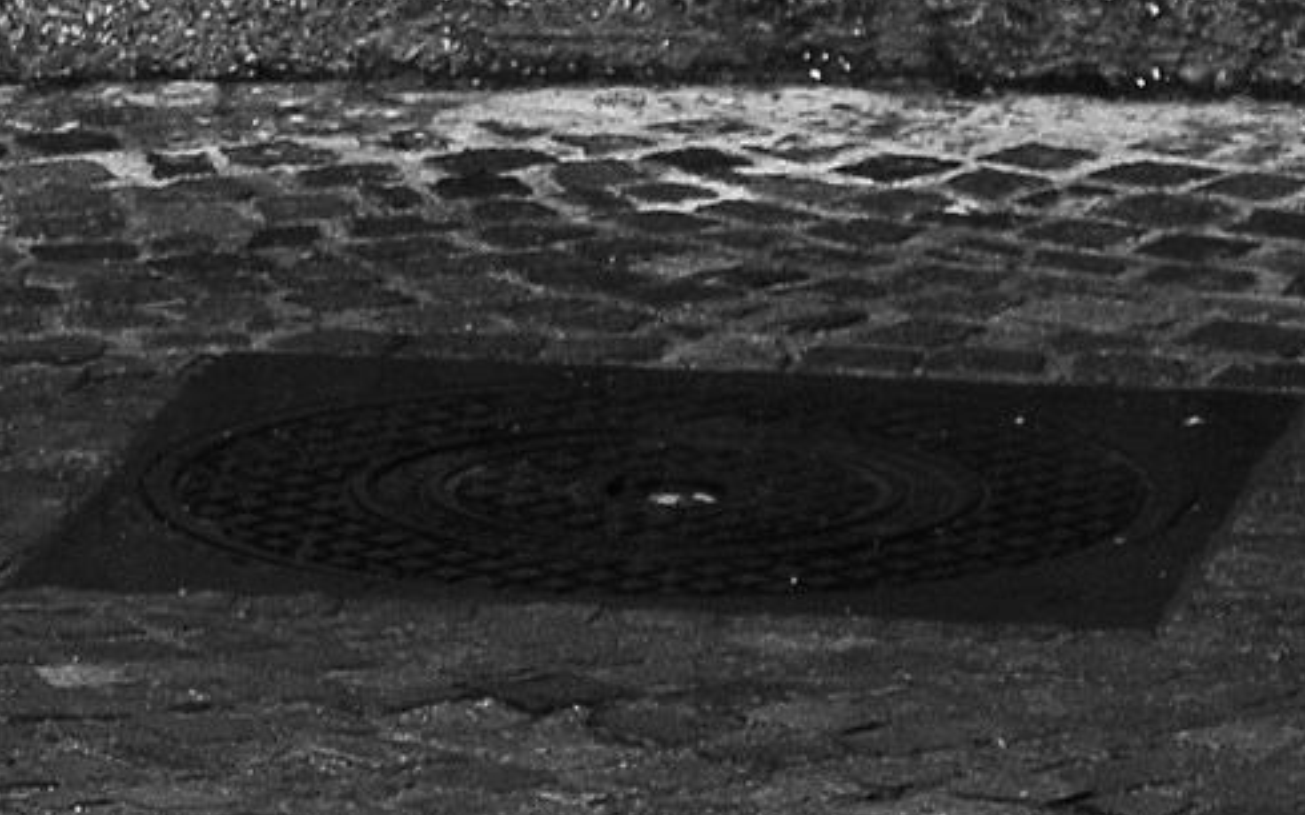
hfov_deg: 5.0
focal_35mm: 414
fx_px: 14721
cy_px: -786
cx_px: -706
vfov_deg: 3.2
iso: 250
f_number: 5
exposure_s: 1/200
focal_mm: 55
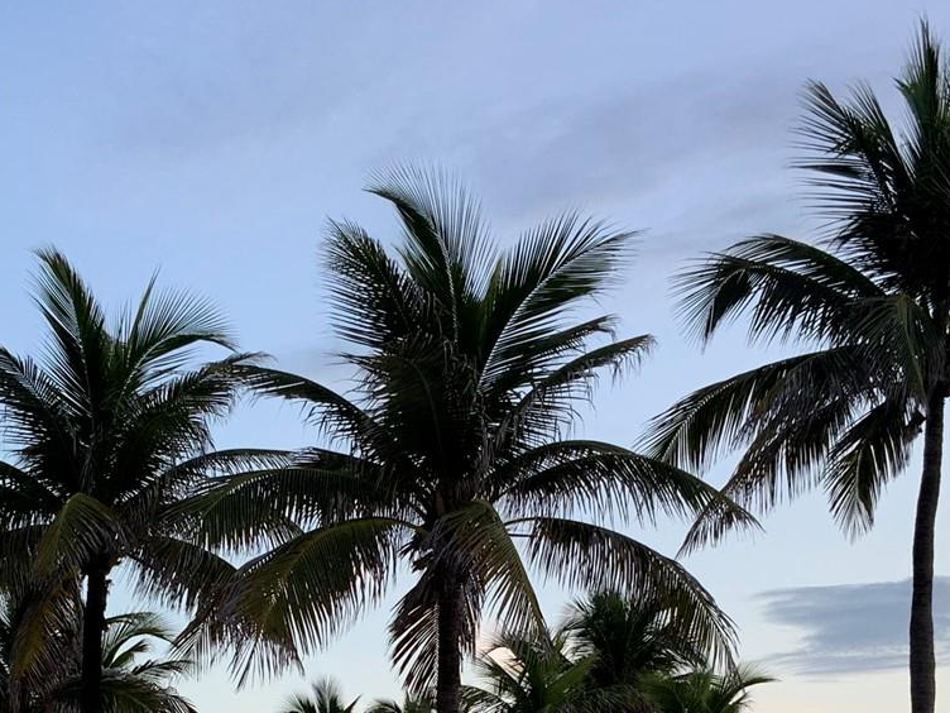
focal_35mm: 79
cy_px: 753
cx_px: 361
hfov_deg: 24.7
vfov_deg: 18.1
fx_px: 2168
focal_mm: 3
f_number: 1.8
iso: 25
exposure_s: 1/120
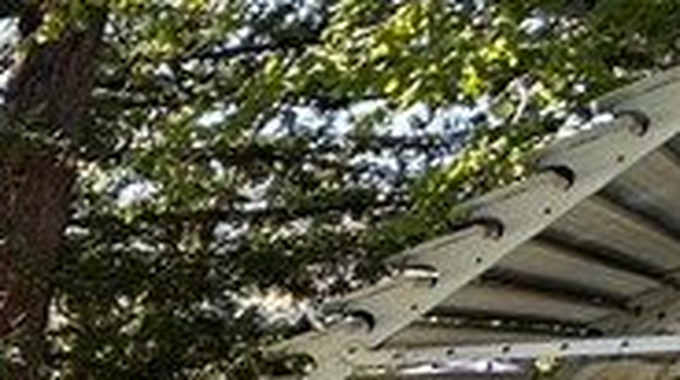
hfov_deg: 14.1
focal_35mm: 85
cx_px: -1050
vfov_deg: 11.8
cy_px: 882
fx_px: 1531
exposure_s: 1/167
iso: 40
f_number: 2.2
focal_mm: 2.22
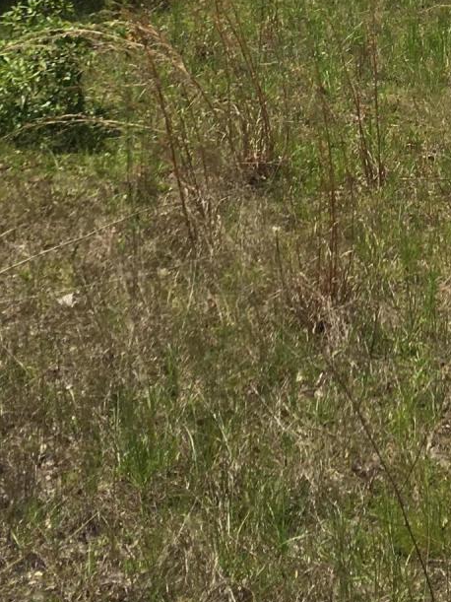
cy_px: -189
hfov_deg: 15.2
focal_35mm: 95
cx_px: 485
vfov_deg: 19.1
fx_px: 1651
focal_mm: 4.15
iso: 25
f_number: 2.2
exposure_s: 1/2747
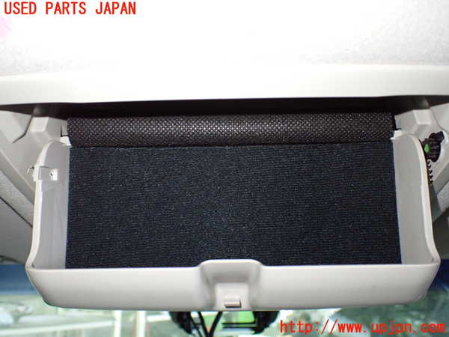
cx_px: 224
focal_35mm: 30
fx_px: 389
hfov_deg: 60.0
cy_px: 168
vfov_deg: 46.8
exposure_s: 1/30
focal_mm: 5.4
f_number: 2.3
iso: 800
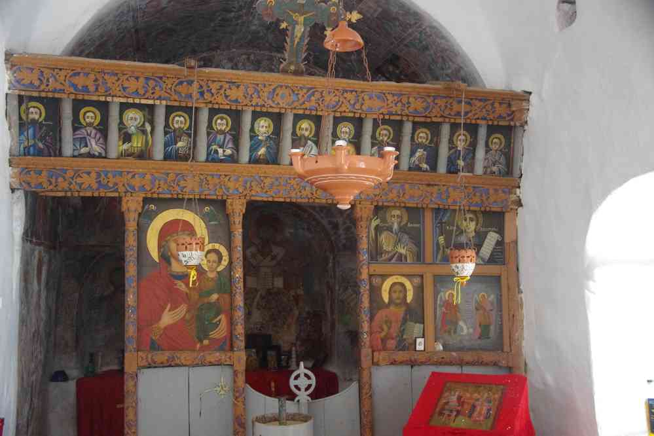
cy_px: 218
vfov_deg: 33.1
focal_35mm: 40
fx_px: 733
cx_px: 327
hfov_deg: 48.1
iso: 3200
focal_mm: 26.9
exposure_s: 1/50
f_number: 4
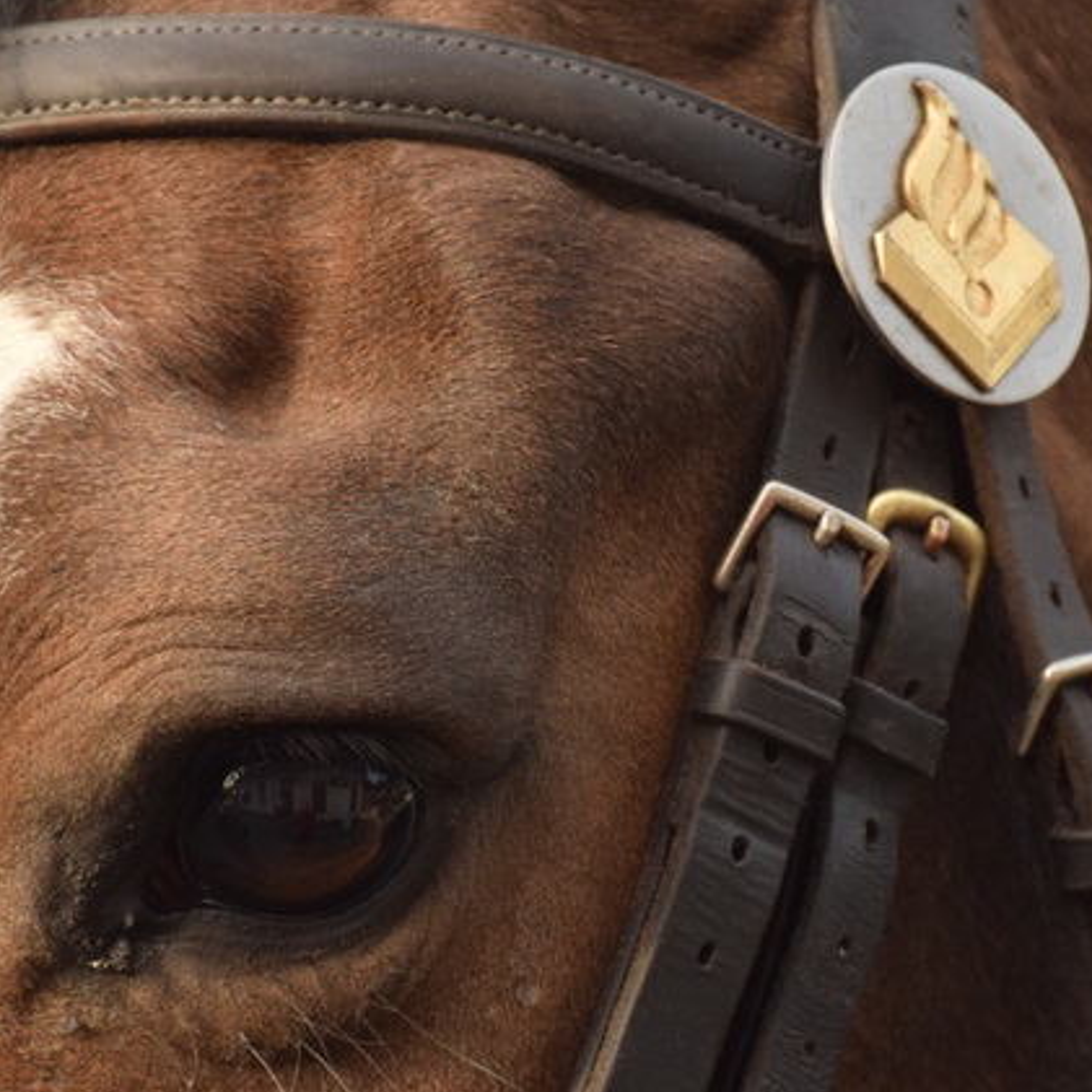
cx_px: 617
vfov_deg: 2.7
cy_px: 560
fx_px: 23377
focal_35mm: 655
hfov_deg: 2.7
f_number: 7.1
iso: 400
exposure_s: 1/200
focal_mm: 270
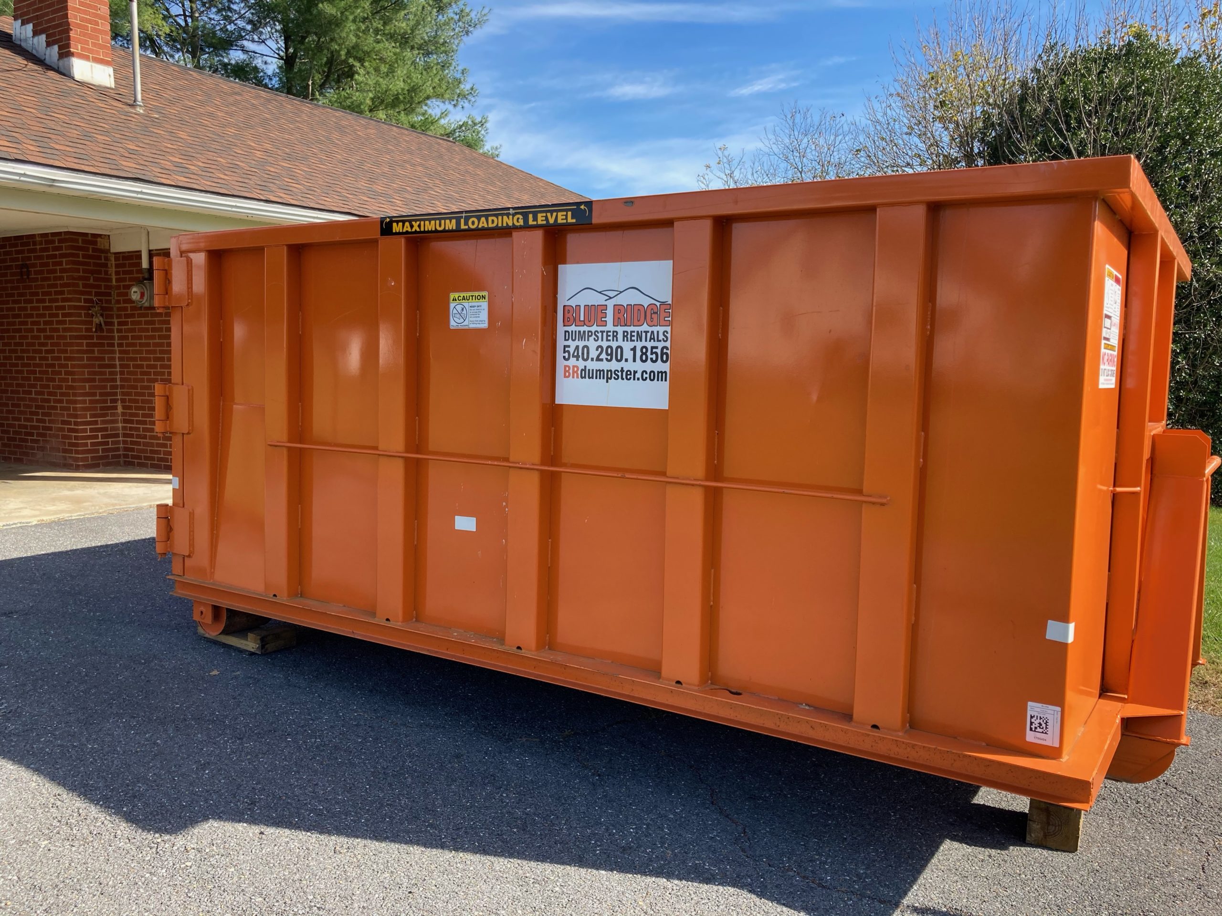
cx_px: 611
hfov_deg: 63.4
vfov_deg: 49.7
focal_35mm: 28
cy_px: 458
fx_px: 988
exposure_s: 1/578
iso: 20
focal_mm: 3.99
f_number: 1.8
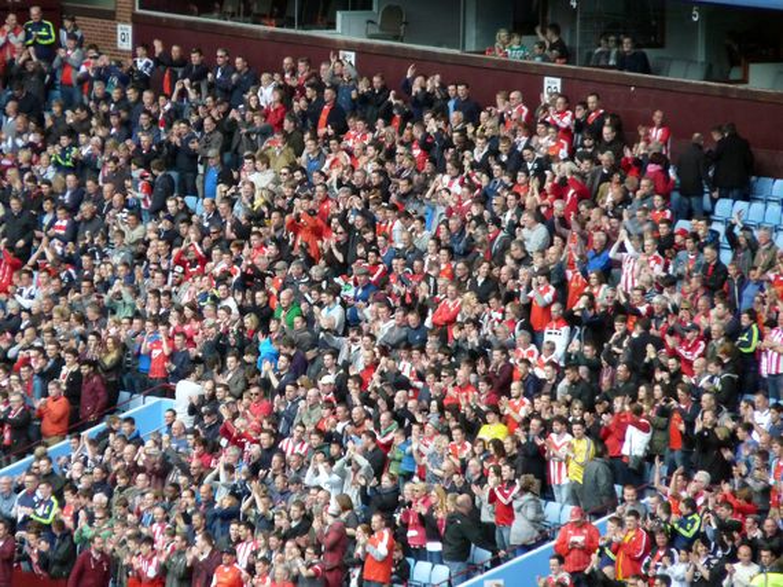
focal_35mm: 486
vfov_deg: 3.1
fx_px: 10988
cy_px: 294
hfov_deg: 4.1
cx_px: 392
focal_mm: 86.4
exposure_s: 1/500
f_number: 4.4
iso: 400
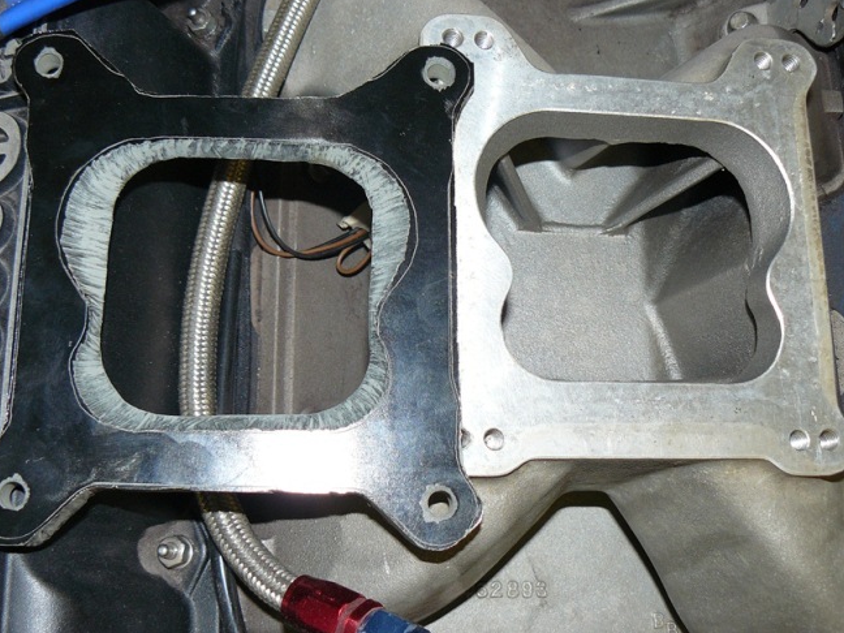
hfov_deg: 45.7
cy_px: 305
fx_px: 1000
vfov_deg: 35.1
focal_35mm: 41
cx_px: 388
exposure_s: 1/30
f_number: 2.8
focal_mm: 6
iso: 100
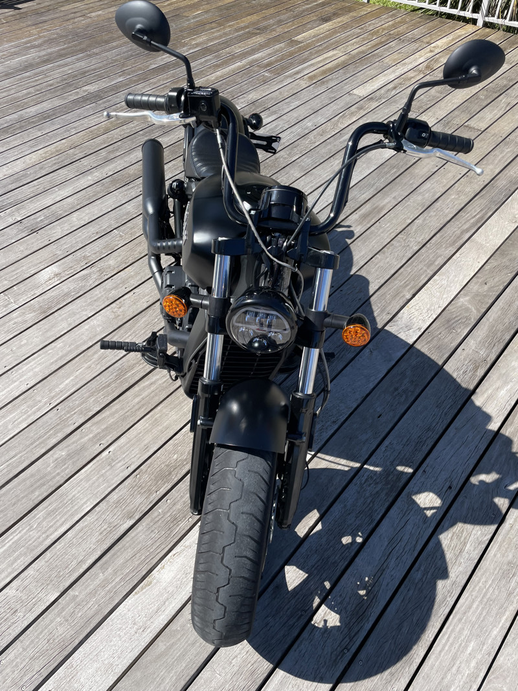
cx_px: 259
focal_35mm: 26
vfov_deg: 67.3
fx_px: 519
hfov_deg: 53.1
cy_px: 346
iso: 32
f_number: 1.6
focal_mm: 4.2
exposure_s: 1/2132
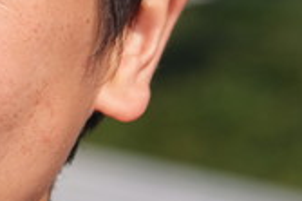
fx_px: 4090
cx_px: -311
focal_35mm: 488
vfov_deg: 2.8
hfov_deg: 4.2
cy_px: 127
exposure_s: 1/800
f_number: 4
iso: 100
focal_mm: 75
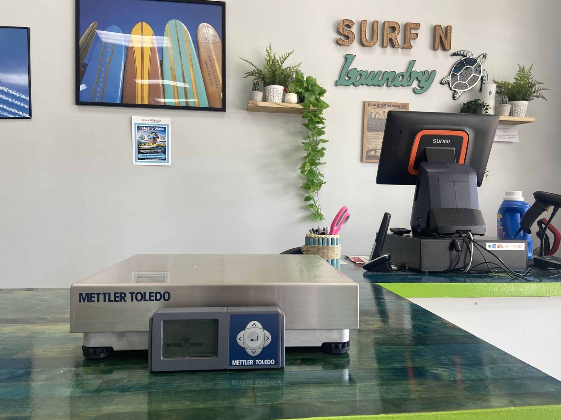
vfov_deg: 53.1
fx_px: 421
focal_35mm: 26
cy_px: 210
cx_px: 280
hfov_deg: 67.3
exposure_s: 1/120
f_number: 1.8
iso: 64
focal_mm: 4.25
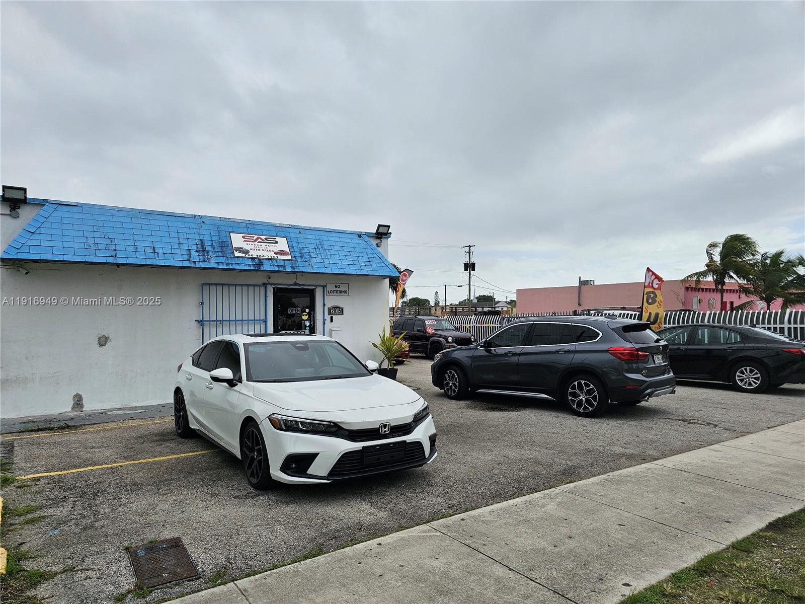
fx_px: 535
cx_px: 402
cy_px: 302
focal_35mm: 23
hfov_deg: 73.9
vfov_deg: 58.9
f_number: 1.7
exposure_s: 1/1533
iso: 16
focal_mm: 6.3
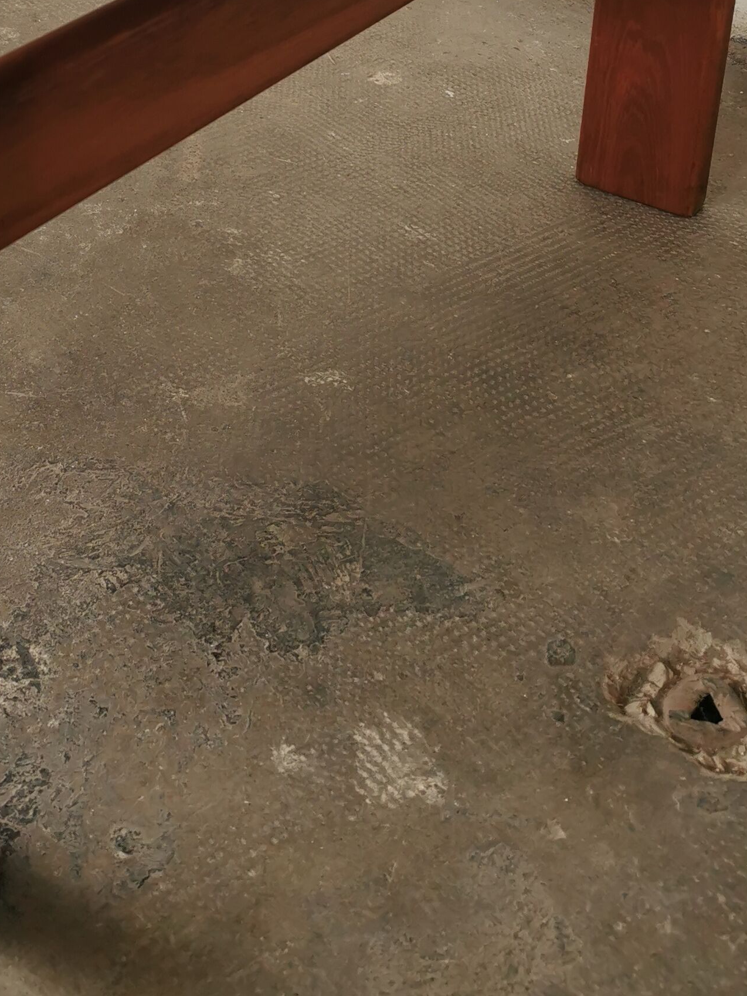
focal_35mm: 58
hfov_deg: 24.5
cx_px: 83
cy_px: 49
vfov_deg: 31.2
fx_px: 1668
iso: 64
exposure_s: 1/100
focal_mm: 5.56
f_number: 1.6
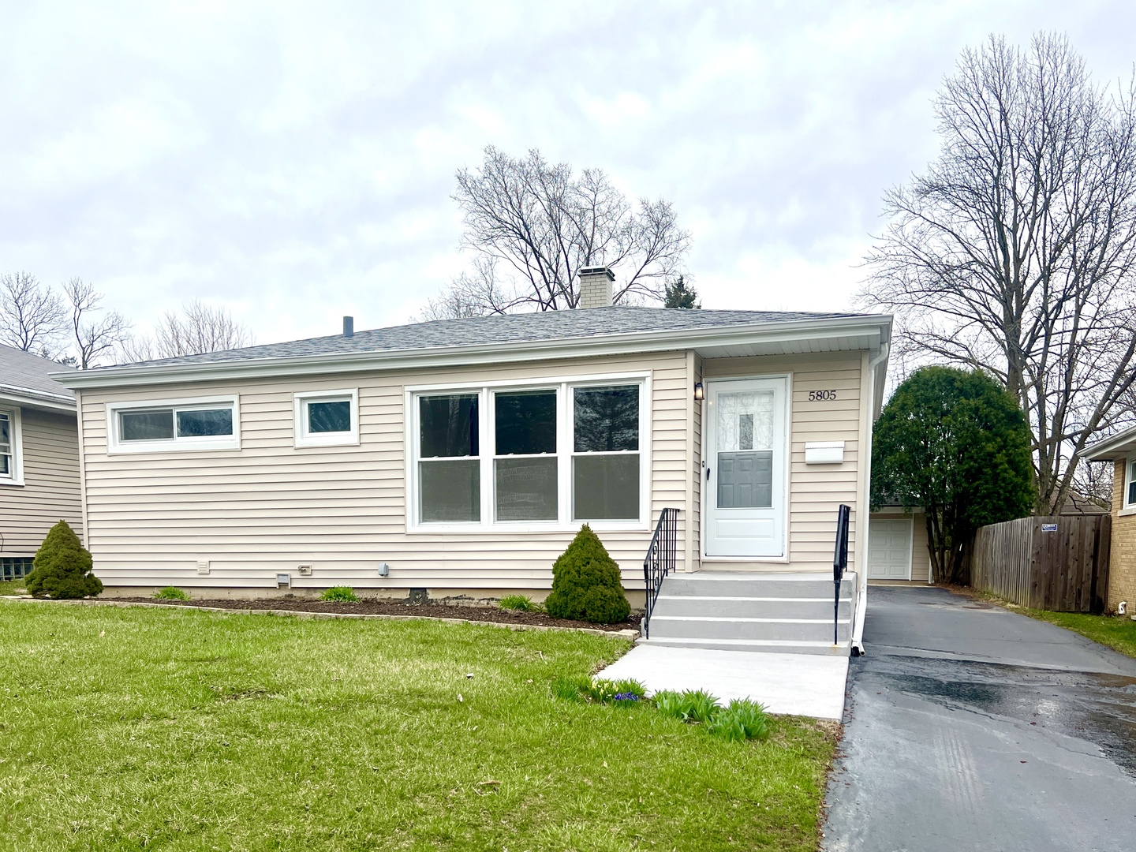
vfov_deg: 53.1
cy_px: 426
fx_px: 853
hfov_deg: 67.3
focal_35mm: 26
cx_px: 568
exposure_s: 1/5319
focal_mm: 5.7
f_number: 1.5
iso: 50
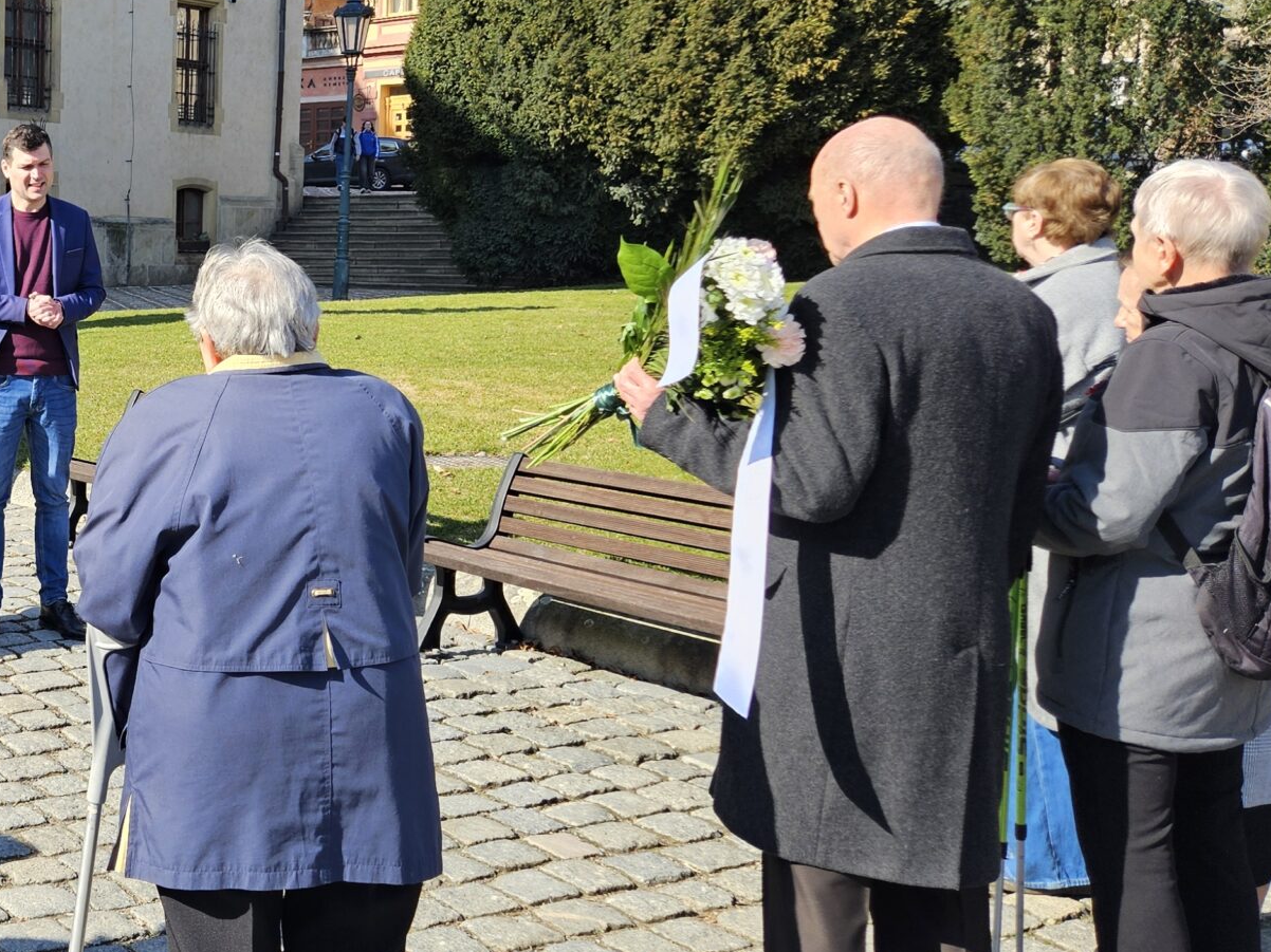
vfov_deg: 29.6
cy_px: 358
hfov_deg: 34.8
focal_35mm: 49
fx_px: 1799
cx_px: -39
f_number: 1.8
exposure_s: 1/553
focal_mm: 5.4
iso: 25
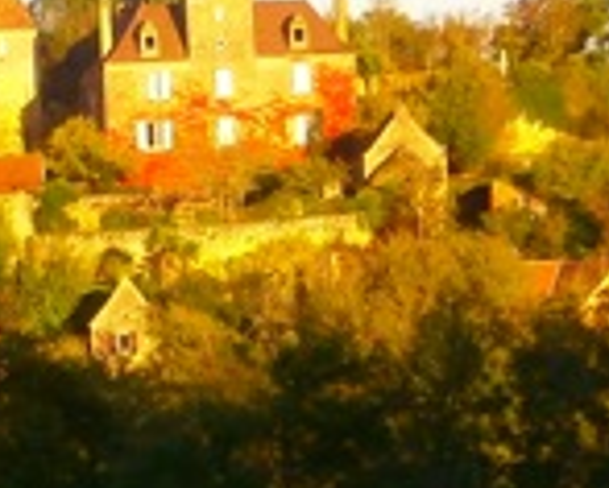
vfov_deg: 4.9
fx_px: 5739
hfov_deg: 6.1
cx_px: 75
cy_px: 500
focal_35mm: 318
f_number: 3.9
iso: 80
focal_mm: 10.7
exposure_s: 1/250
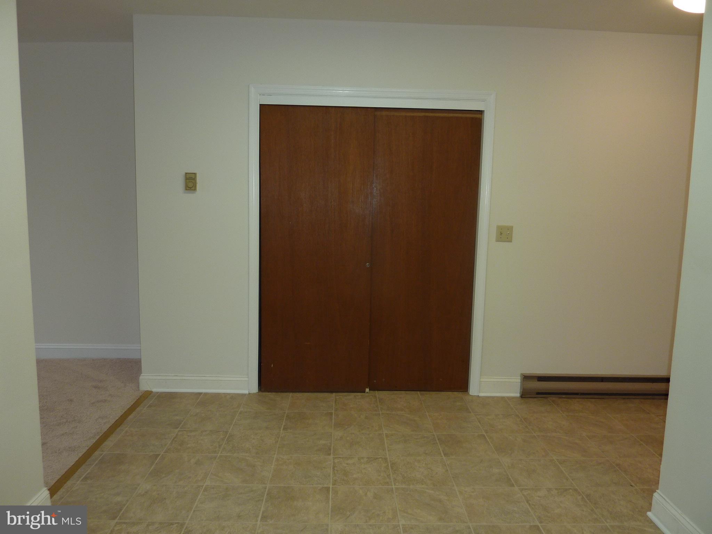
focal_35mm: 25
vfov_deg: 54.9
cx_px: 356
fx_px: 514
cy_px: 267
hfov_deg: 69.4
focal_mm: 4.1
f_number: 3.3
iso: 100
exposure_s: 1/30
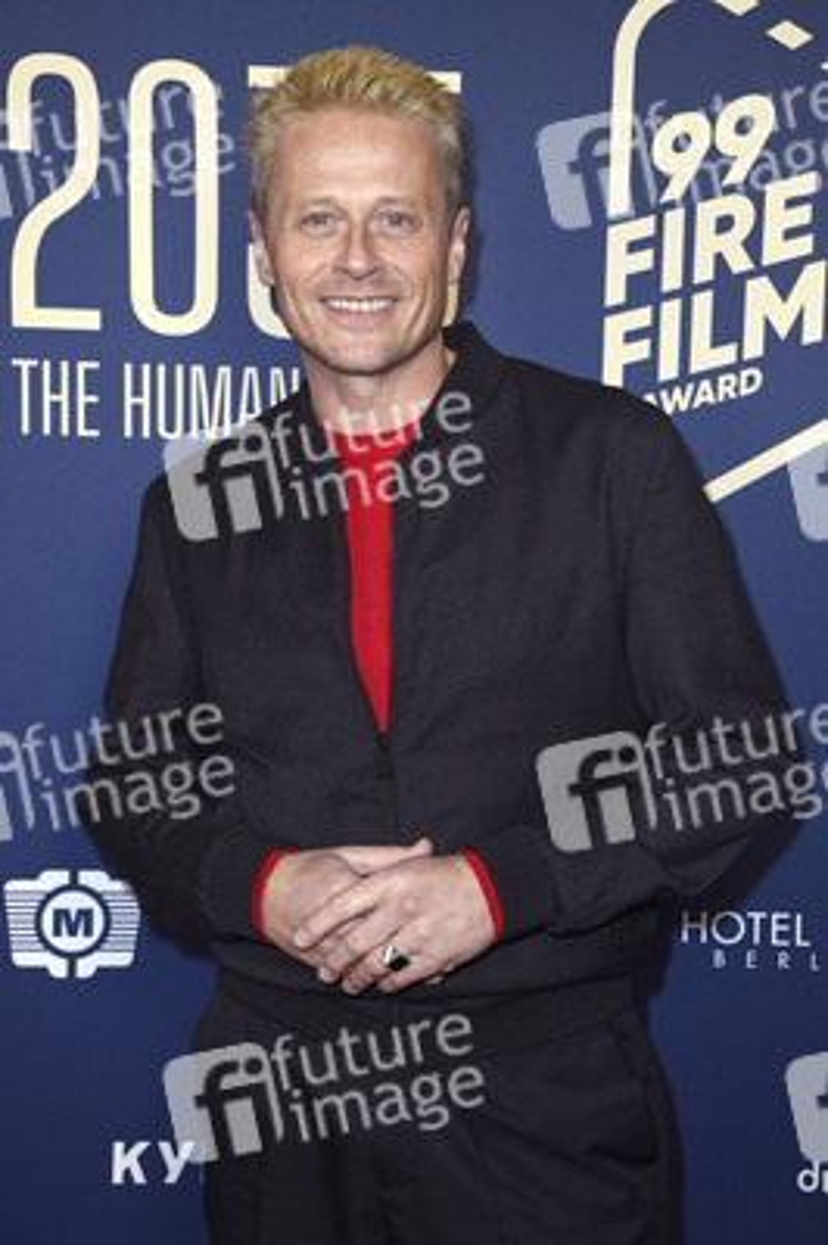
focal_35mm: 65
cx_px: 414
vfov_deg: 31.0
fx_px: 2246
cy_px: 622
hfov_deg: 20.9
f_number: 5.6
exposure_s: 1/250
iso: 400
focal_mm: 65
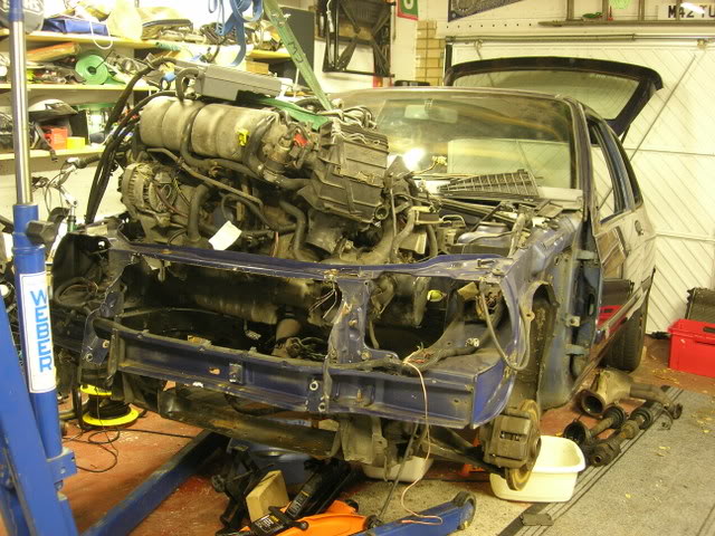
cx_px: 358
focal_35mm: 38
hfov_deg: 49.0
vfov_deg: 37.7
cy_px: 268
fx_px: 785
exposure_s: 1/3.3
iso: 118
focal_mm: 7.8
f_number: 2.8
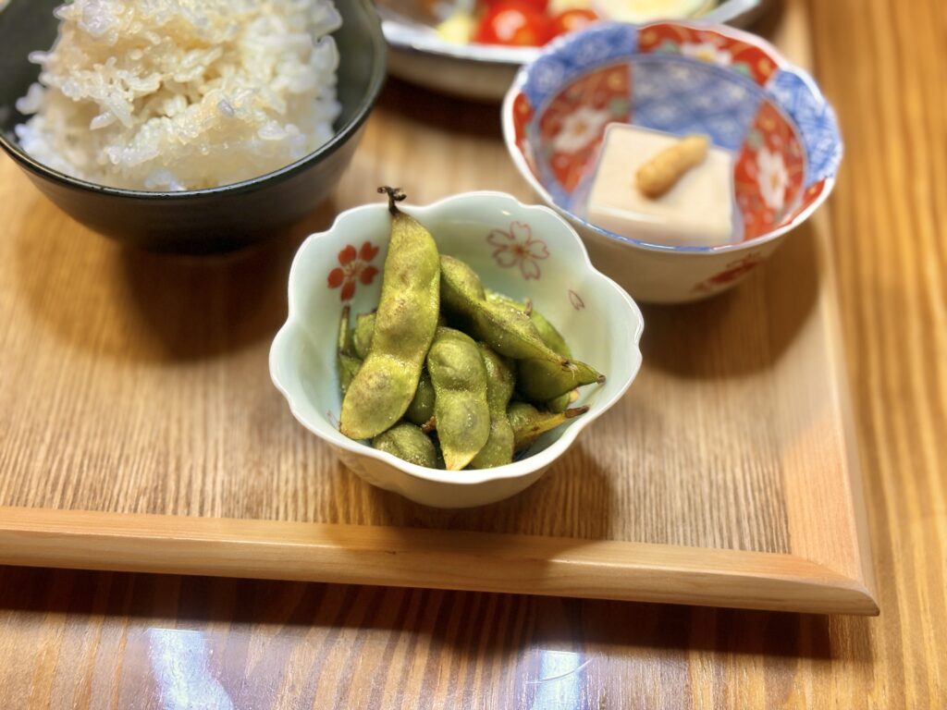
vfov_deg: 28.0
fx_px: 1423
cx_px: 474
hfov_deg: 36.8
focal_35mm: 52
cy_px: 355
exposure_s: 1/60
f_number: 1.6
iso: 80
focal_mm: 5.96
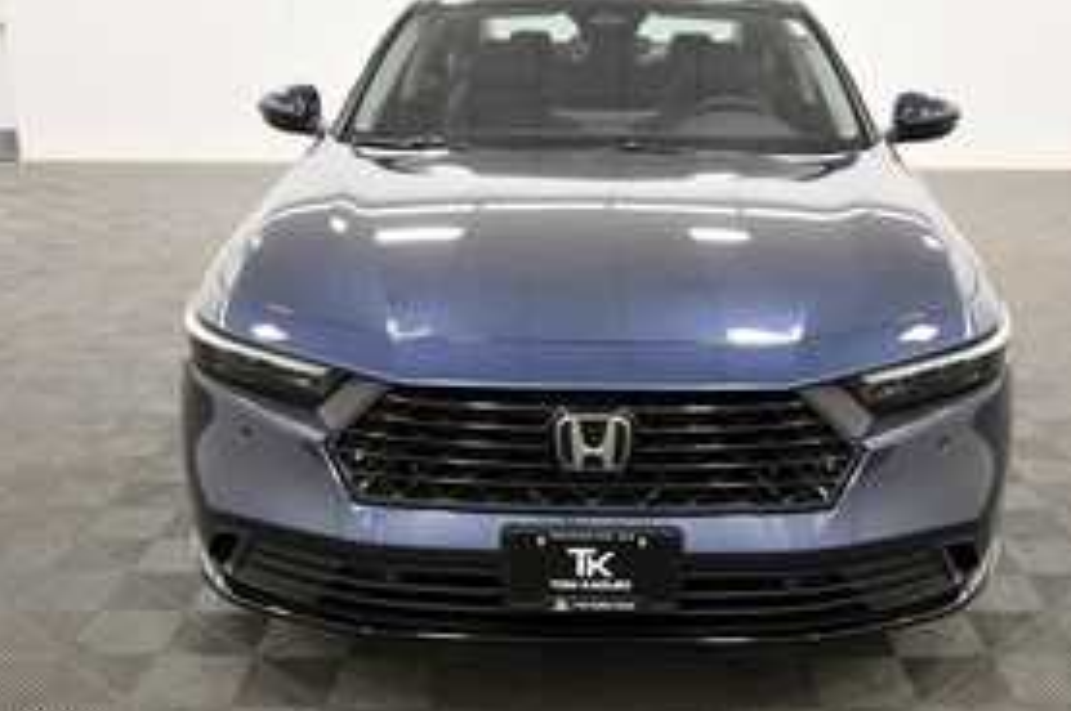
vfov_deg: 34.1
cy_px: 321
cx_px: 603
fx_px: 1159
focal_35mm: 39
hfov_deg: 49.5
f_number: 5.3
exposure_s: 1/125
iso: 1600
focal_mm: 18
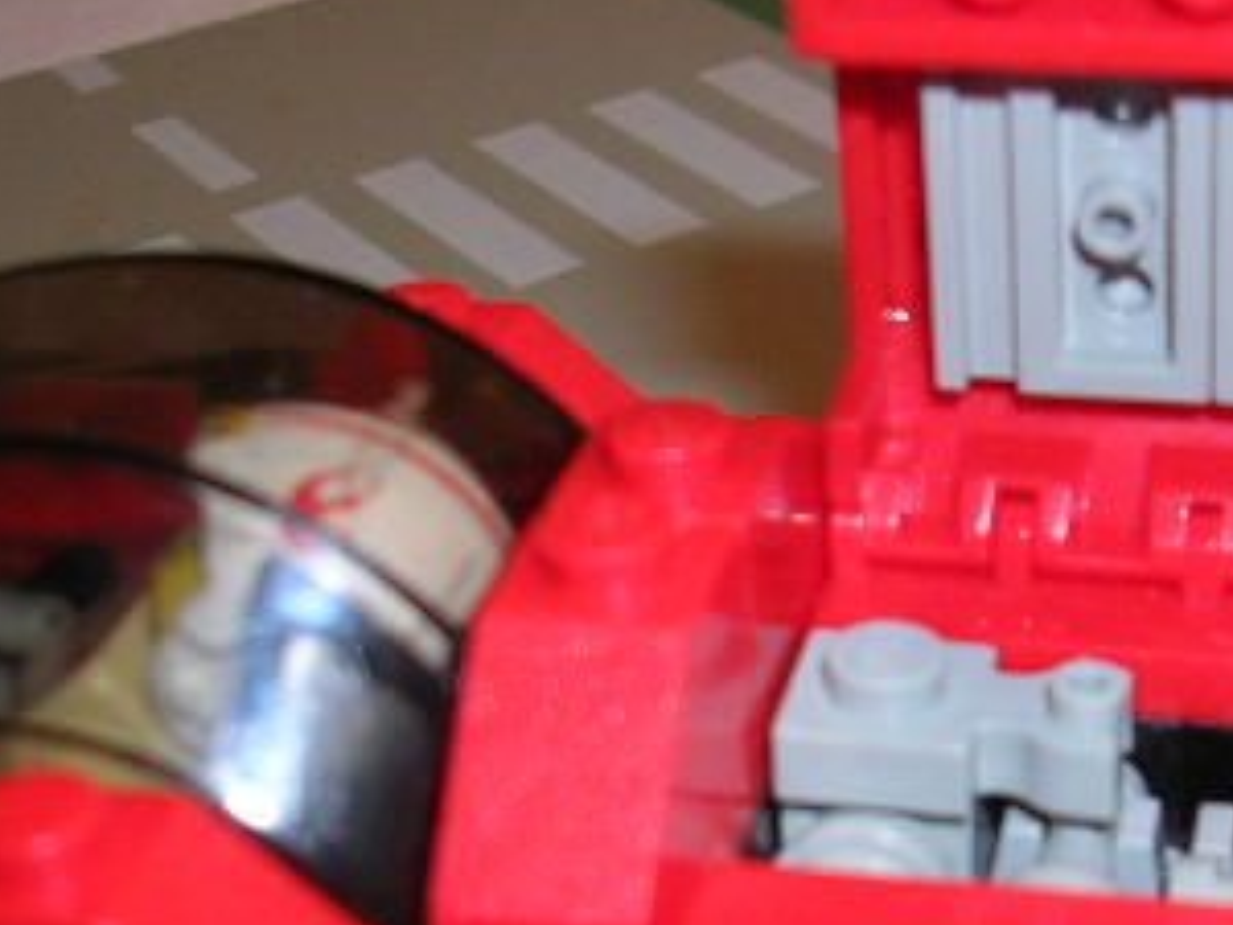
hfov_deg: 23.7
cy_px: 744
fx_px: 2885
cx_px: 1019
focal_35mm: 81
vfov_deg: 18.0
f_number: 2.8
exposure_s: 1/60.1
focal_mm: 5.8
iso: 50
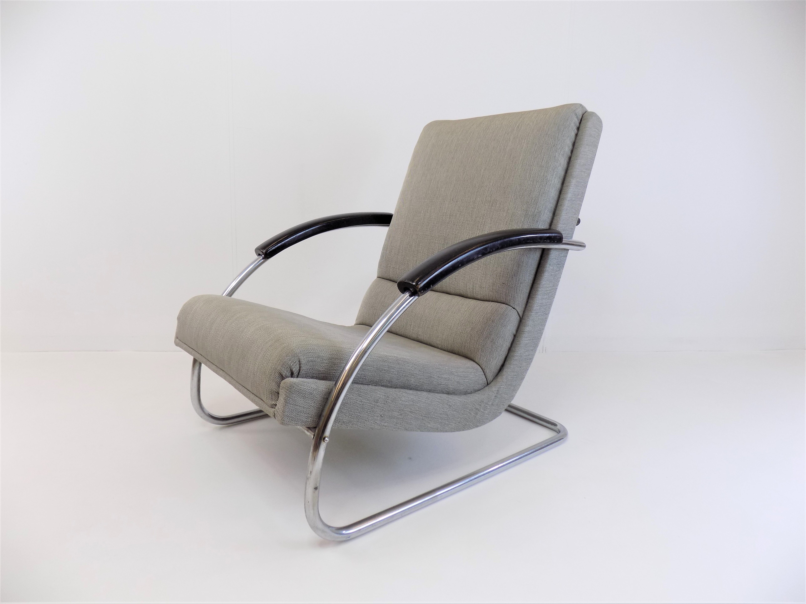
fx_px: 536
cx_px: 403
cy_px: 302
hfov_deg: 73.9
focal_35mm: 23
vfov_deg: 58.9
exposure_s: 1/30
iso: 80
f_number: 3.1
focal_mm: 4
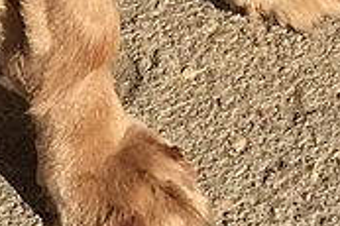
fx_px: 1689
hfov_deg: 11.5
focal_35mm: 179
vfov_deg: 7.0
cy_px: -397
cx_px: 147
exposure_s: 1/3049
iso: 32
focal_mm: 4.15
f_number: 2.2
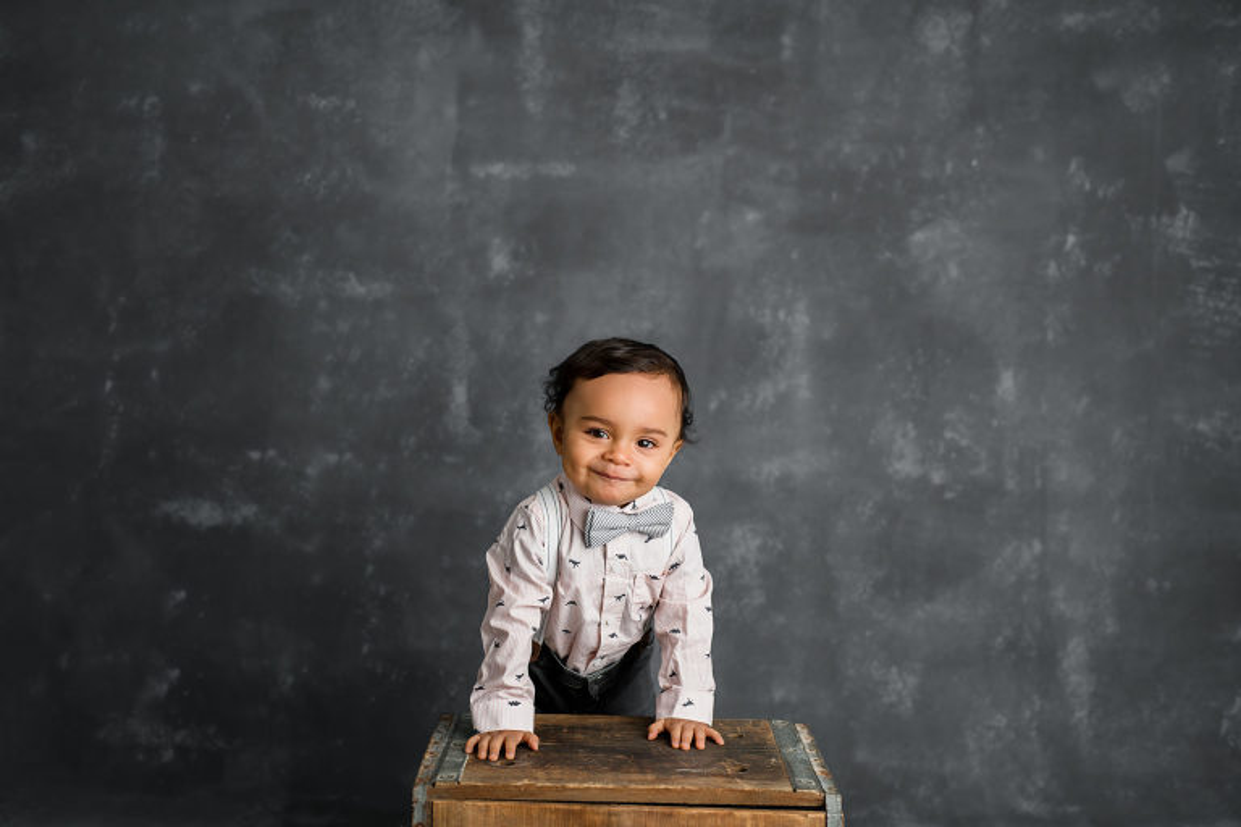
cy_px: 414
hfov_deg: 39.6
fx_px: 1723
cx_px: 620
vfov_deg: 27.0
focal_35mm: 50
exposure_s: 1/200
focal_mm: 50
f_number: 3.2
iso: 160
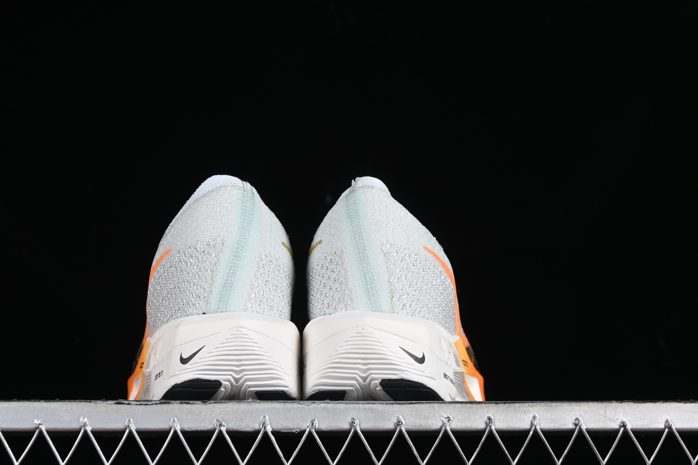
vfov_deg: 16.1
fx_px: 1648
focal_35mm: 85
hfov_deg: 23.9
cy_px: 240
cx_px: 310
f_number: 7.1
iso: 160
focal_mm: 50
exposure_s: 1/80
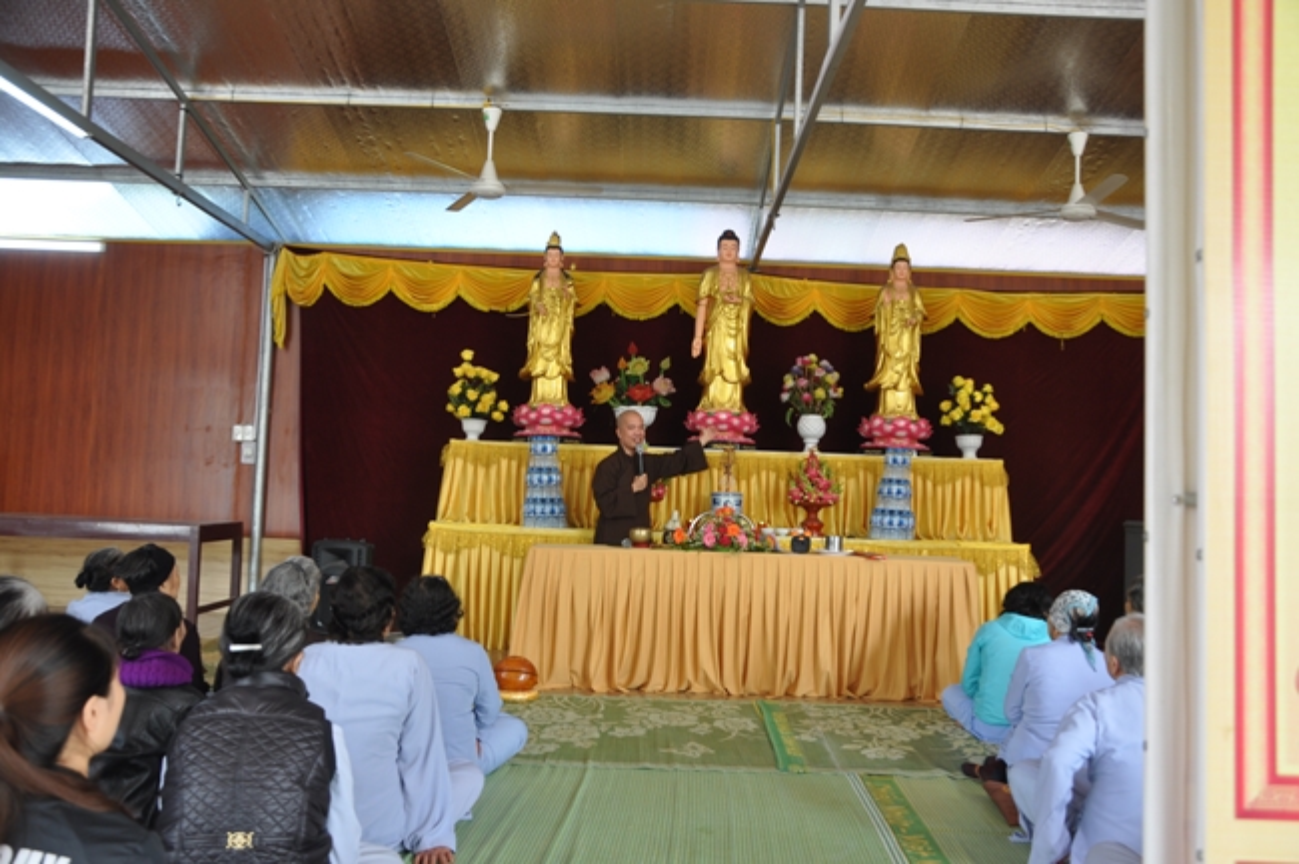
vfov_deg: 41.6
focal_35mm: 32
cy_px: 432
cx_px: 650
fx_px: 1135
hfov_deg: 59.5
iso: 200
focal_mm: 21
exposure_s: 1/25
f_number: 5
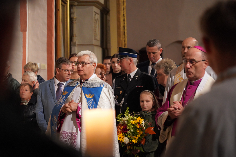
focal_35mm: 105
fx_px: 688
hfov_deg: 19.5
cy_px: 78
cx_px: 118
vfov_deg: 13.0
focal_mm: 105
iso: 8000
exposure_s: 1/160
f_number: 4
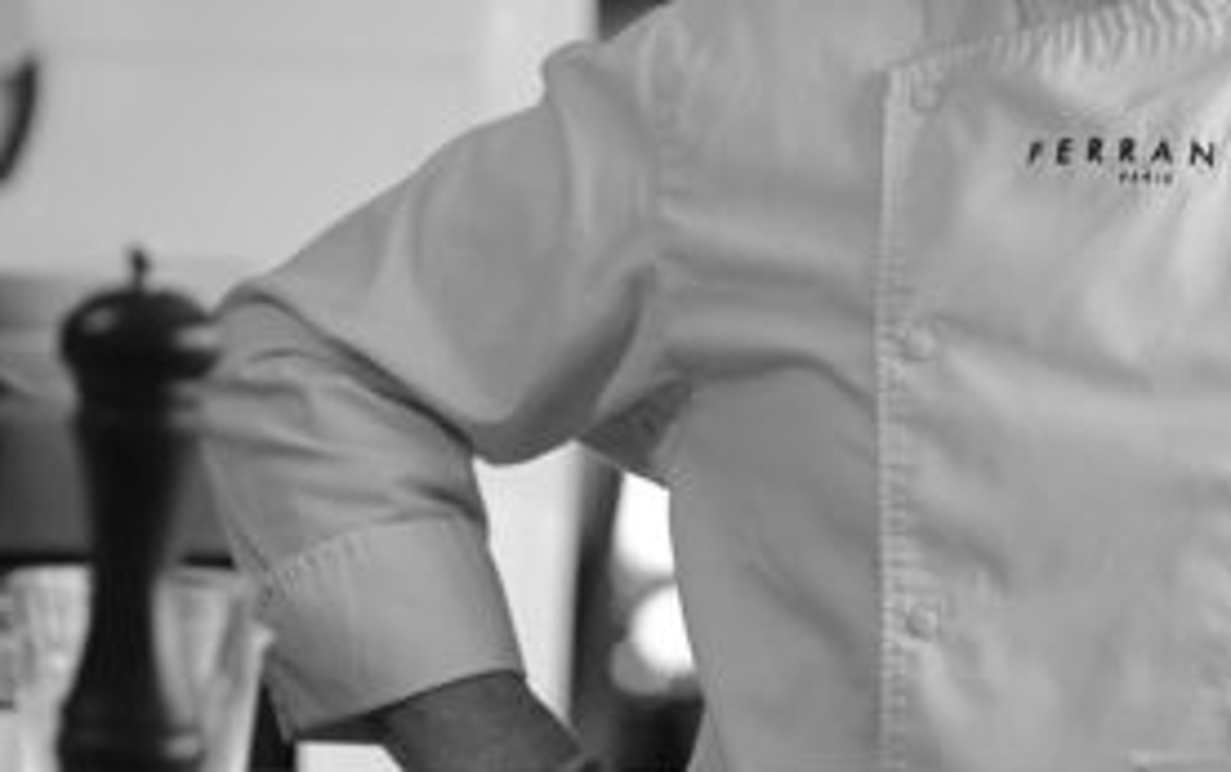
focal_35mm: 176
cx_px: 1048
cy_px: 87
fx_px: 5909
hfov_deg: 11.8
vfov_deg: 7.5
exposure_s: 1/250
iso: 200
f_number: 2.4
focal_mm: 85
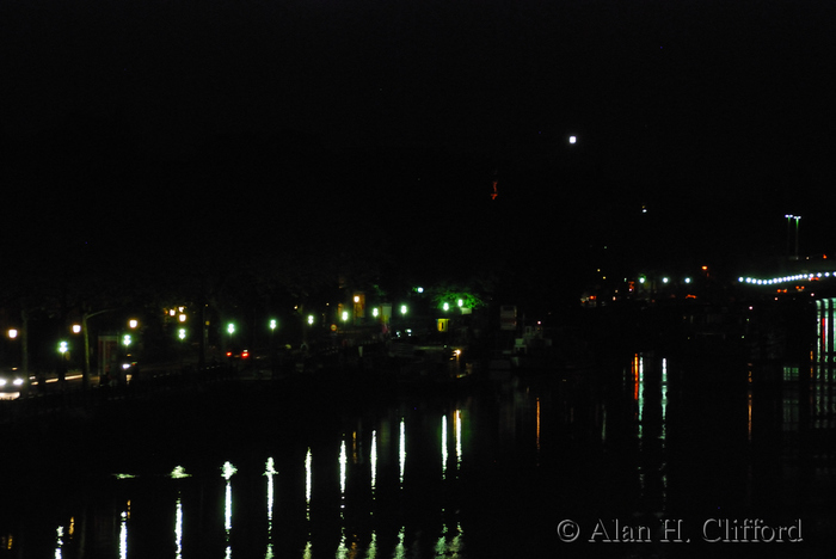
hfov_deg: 9.1
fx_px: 5229
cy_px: 280
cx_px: 418
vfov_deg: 6.1
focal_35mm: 225
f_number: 5.6
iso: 1600
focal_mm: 150
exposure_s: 1/6
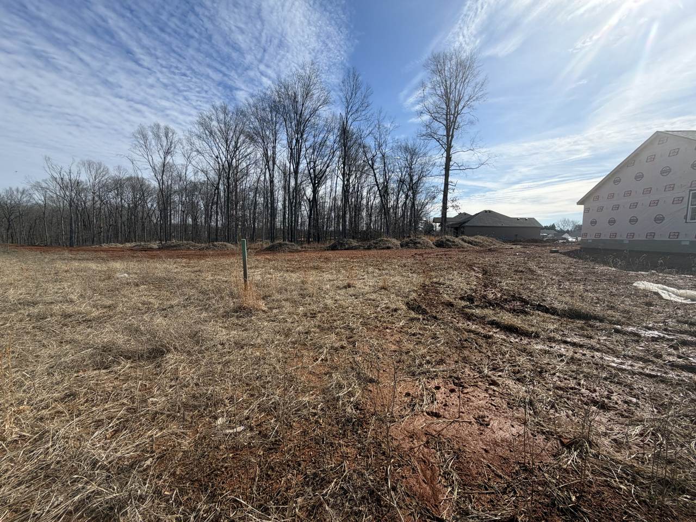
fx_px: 281
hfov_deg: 102.1
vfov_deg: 85.7
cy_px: 261
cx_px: 348
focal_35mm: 14
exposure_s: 1/1125
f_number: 2.2
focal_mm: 2.22
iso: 20
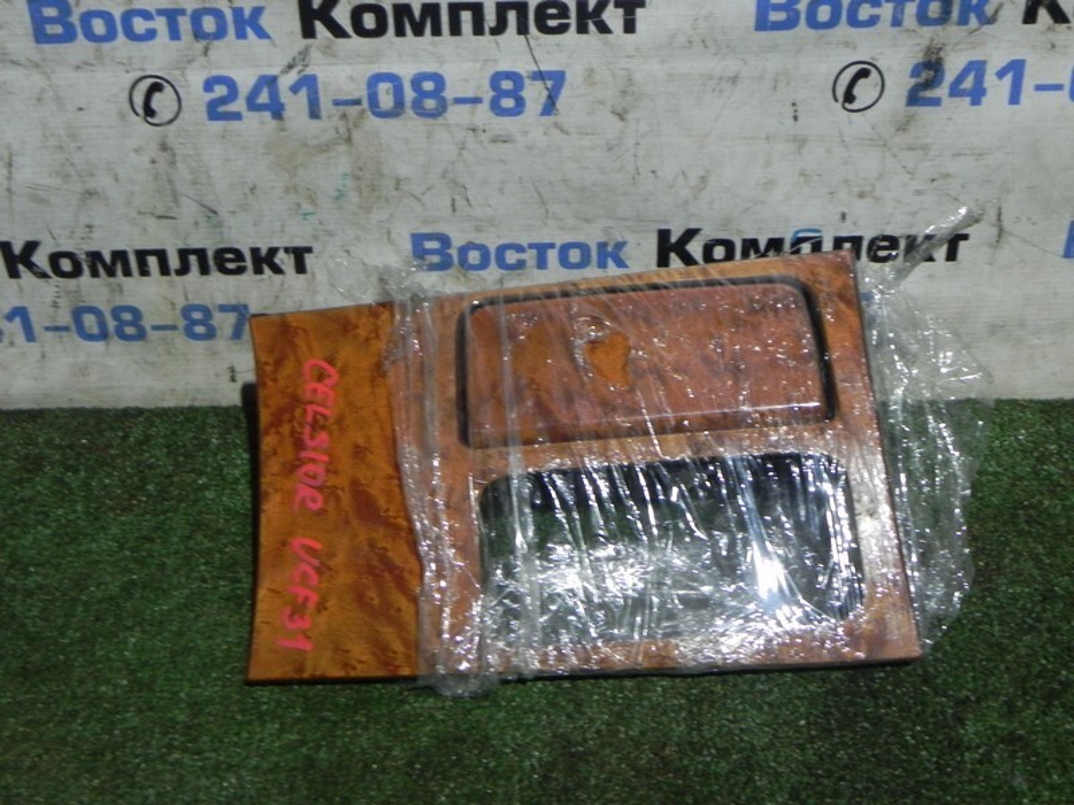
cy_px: 402
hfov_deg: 50.1
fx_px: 1148
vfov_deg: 38.7
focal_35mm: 37
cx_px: 537
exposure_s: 1/10.6
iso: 400
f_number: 3.2
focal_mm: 6.6
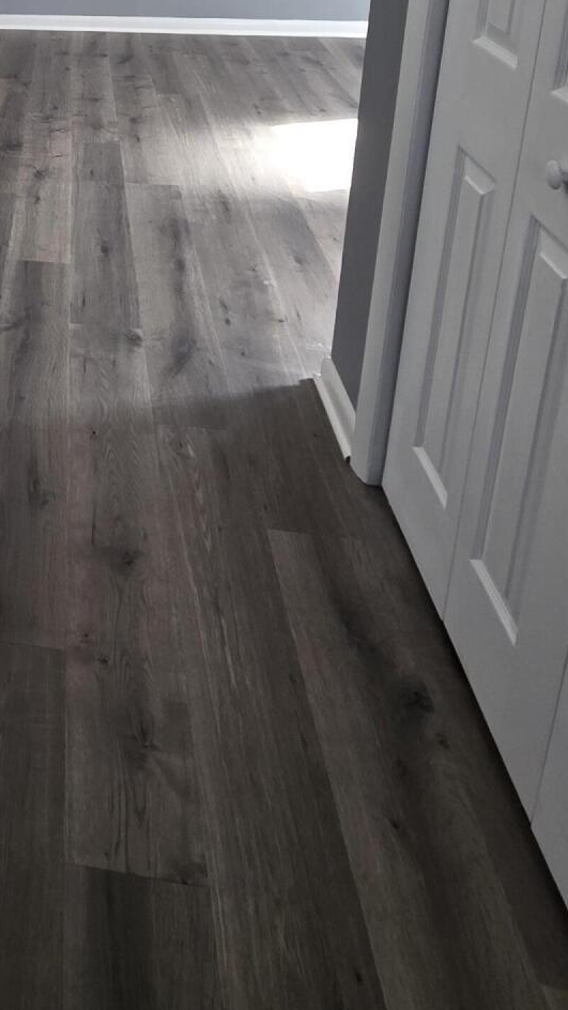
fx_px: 803
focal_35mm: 30
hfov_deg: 33.4
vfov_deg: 52.5
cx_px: -73
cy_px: 22
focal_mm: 2.2
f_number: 1.9
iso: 125
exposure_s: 1/120
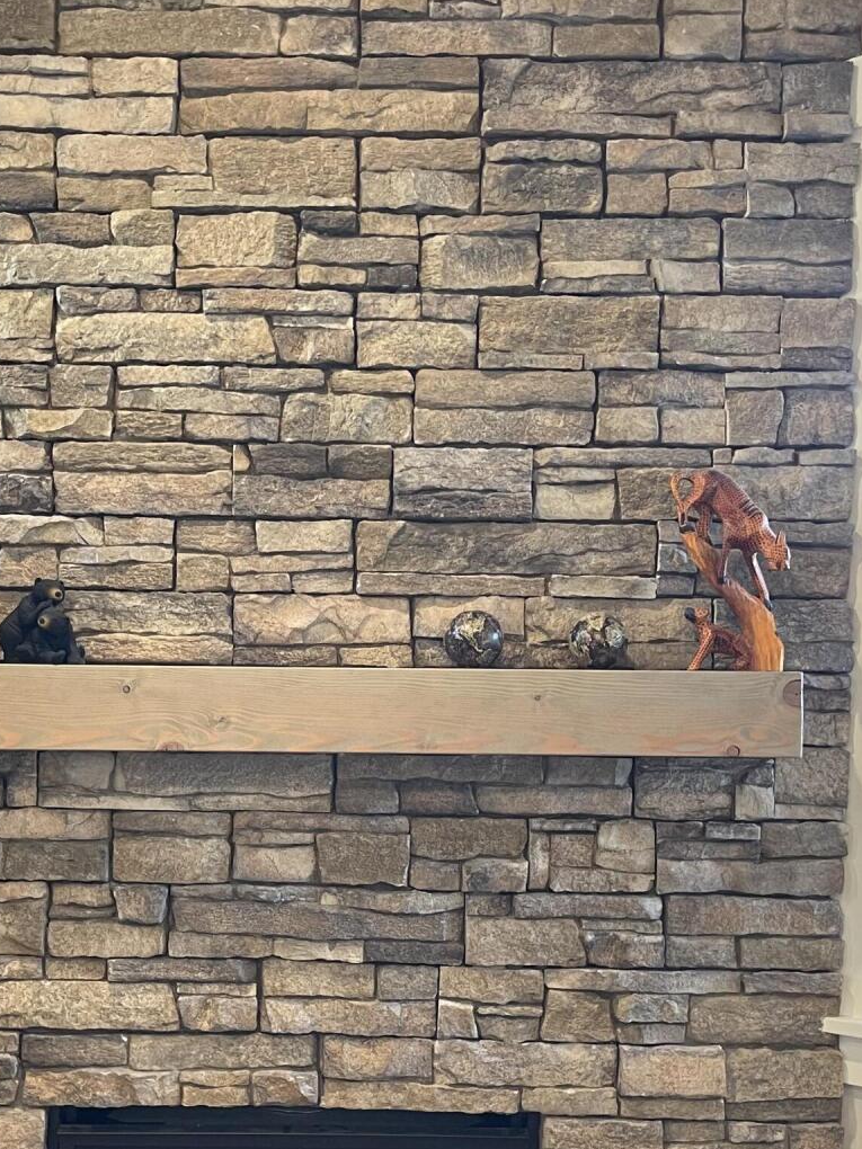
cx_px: 305
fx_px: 1693
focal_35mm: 51
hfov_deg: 28.4
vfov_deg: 37.3
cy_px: 706
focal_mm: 5.1
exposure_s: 1/41
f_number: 1.6
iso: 200
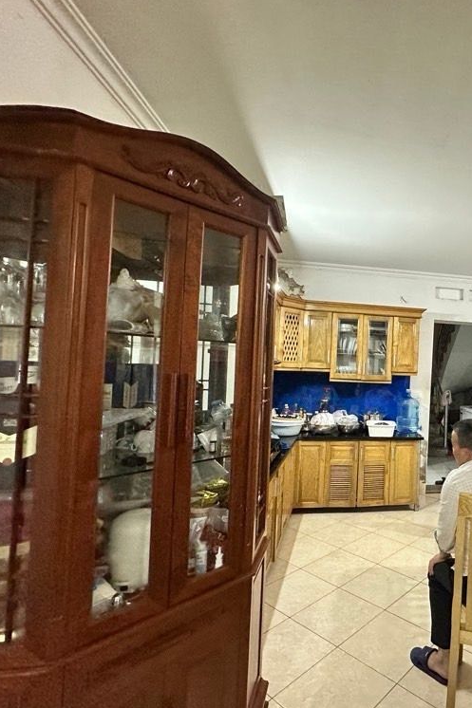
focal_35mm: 20
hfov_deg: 54.3
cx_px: 422
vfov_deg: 84.0
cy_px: 361
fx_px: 393
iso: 640
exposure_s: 1/50
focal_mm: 2.22
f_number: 2.2
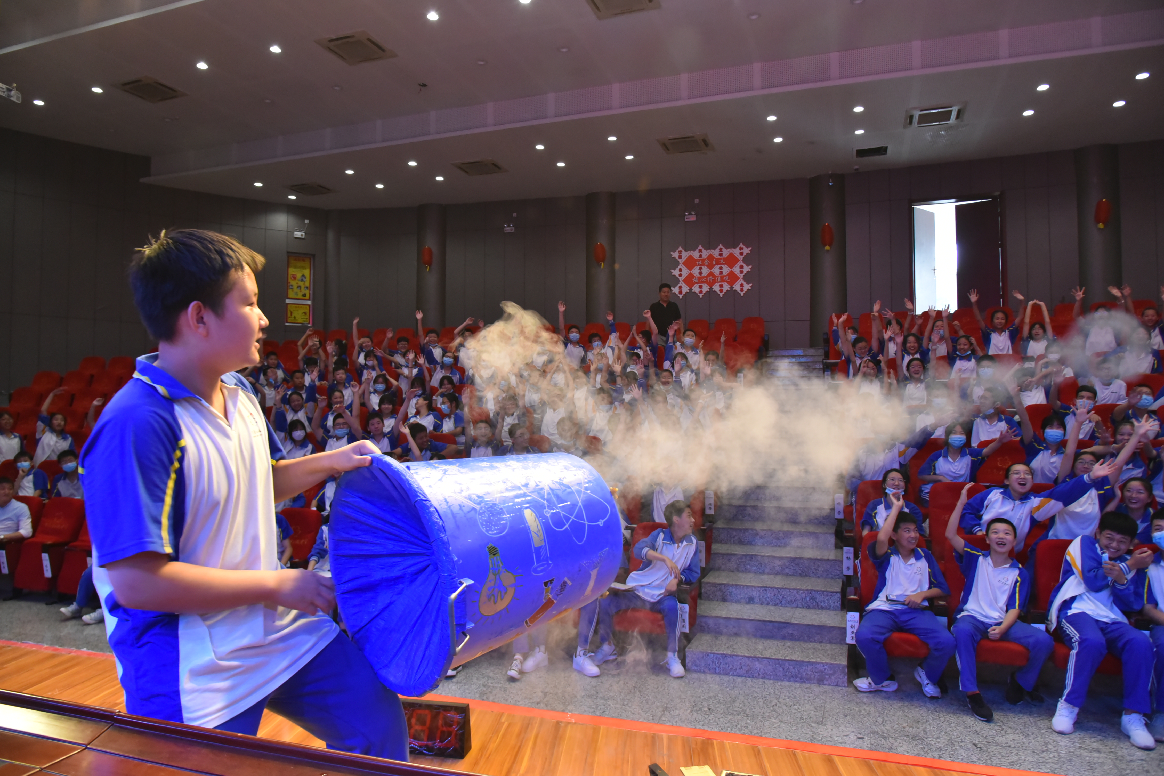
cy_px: 388
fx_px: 776
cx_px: 582
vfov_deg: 53.1
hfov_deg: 73.7
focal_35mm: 24
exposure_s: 1/125
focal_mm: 24
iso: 3200
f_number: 5.6
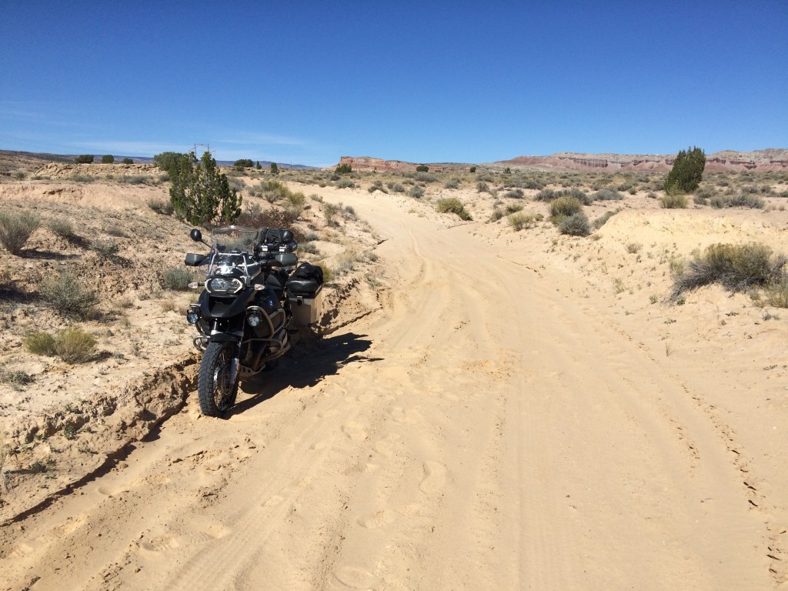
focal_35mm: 29
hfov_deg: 61.7
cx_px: 394
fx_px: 660
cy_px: 296
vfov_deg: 48.2
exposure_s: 1/4115
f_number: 2.2
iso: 32
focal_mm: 4.15
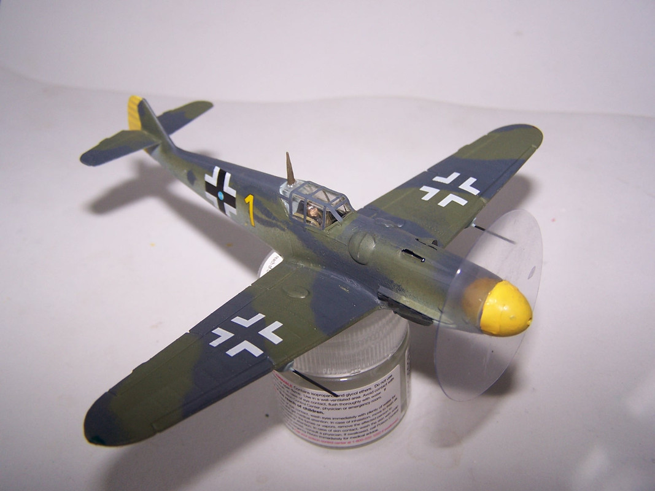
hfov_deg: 49.0
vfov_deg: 37.7
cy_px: 246
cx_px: 328
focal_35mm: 38
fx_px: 719
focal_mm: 6.3
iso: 80
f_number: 2.8
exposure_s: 1/60
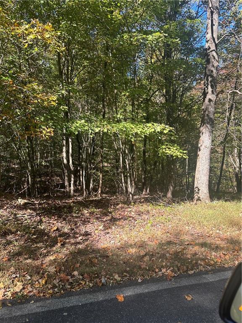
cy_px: 162
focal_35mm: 24
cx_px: 121
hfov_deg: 56.8
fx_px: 224
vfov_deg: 71.6
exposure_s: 1/458
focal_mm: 6.86
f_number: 1.78
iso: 80
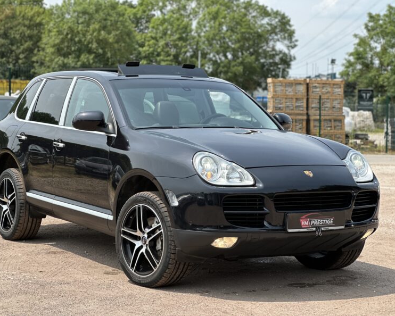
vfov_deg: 19.0
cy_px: 159
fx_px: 947
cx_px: 190
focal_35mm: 81
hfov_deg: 23.6
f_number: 2.8
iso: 32
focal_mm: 9
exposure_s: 1/416
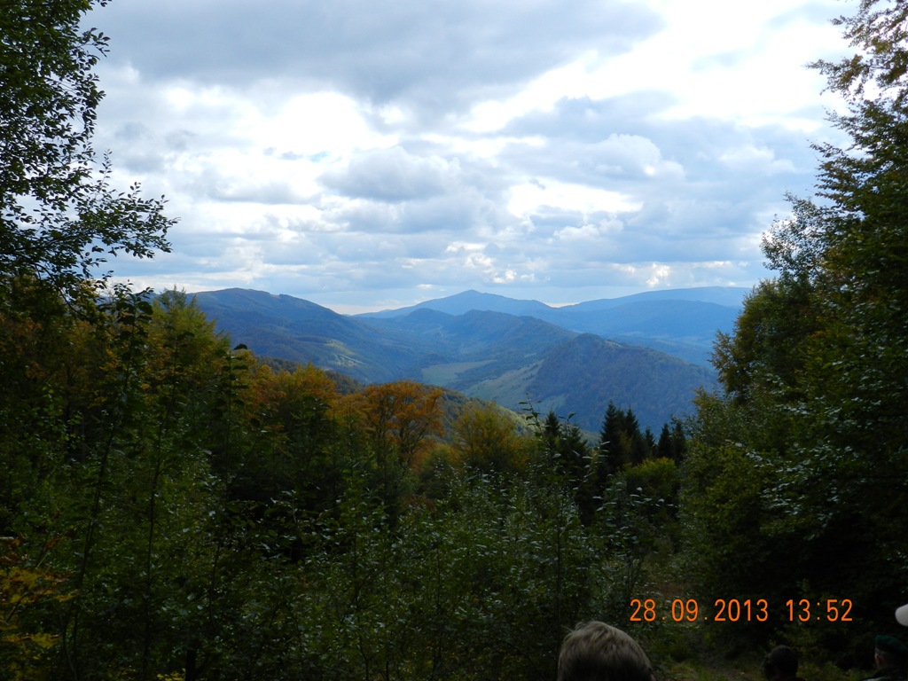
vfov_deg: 37.7
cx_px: 454
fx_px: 997
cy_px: 340
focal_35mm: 38
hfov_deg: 49.0
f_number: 4
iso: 160
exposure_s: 1/1000
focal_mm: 6.7
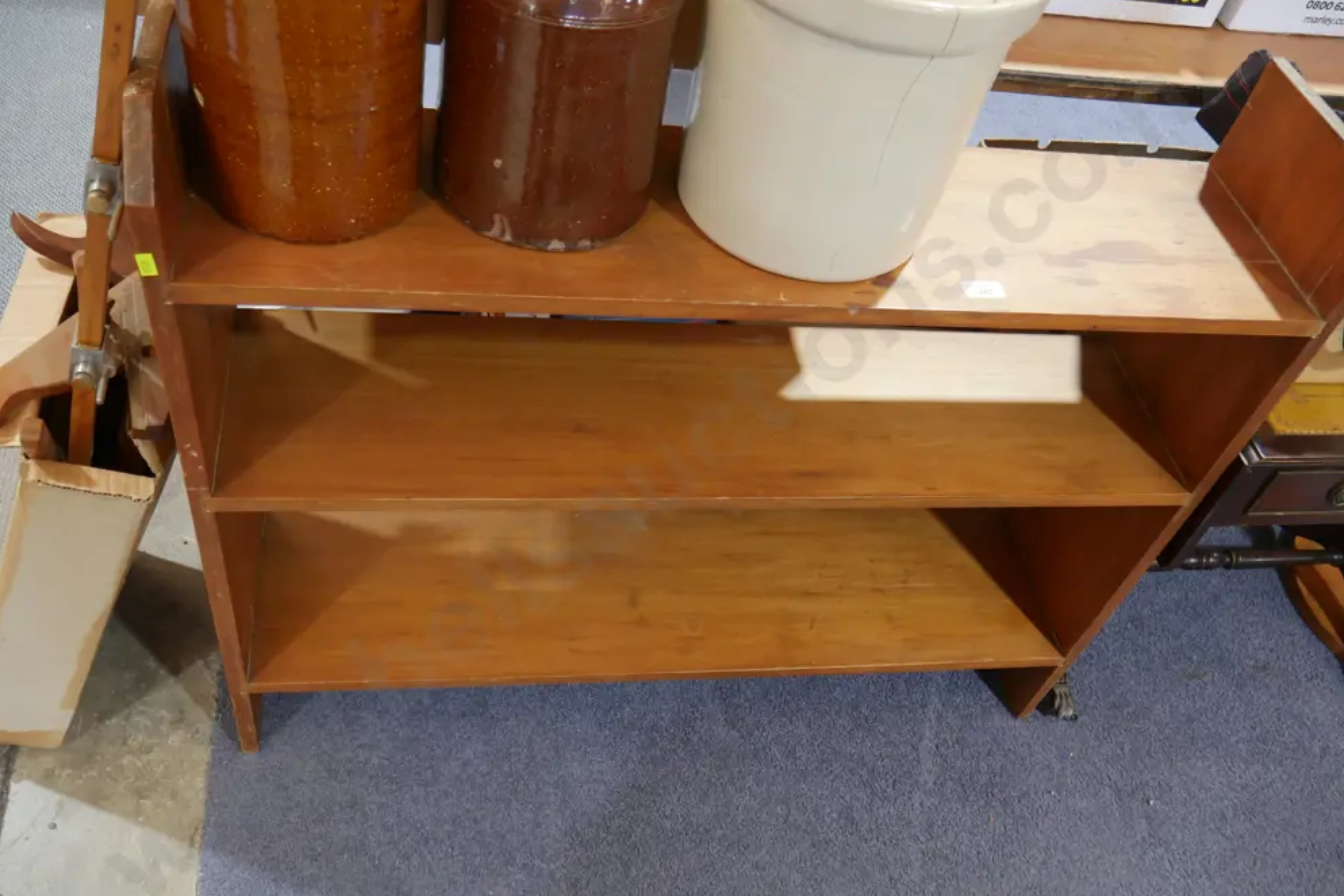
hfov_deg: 61.9
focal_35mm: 30
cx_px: 673
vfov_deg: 43.6
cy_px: 470
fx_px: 1120
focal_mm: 14
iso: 640
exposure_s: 1/60
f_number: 3.5
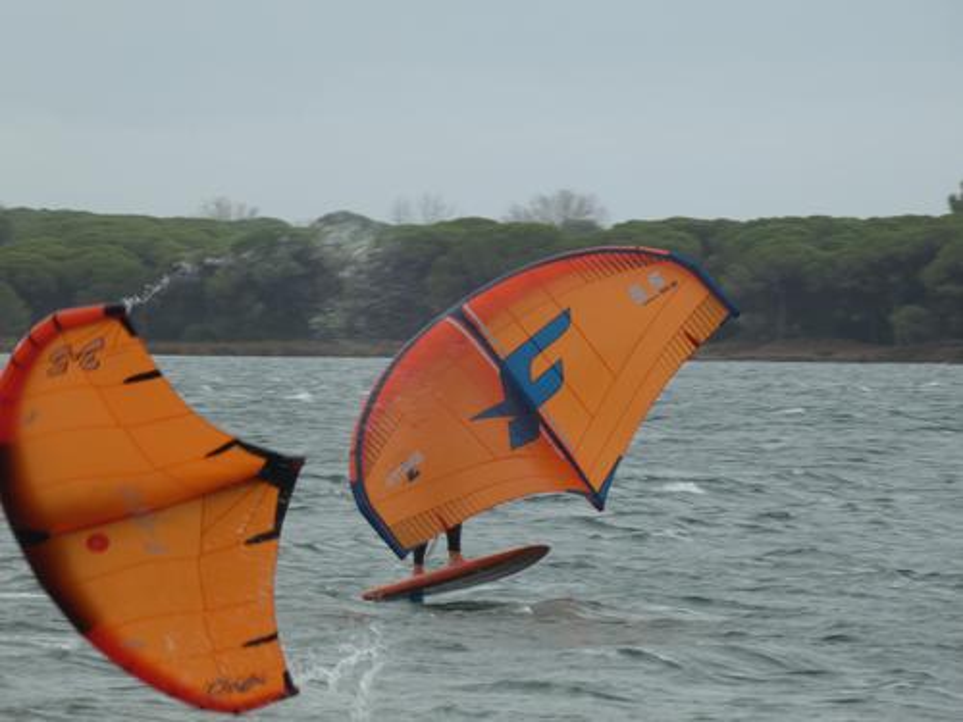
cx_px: 482
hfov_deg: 4.8
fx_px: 11489
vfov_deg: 3.6
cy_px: 361
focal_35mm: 413
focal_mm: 74
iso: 80
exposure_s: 1/80
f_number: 5.6
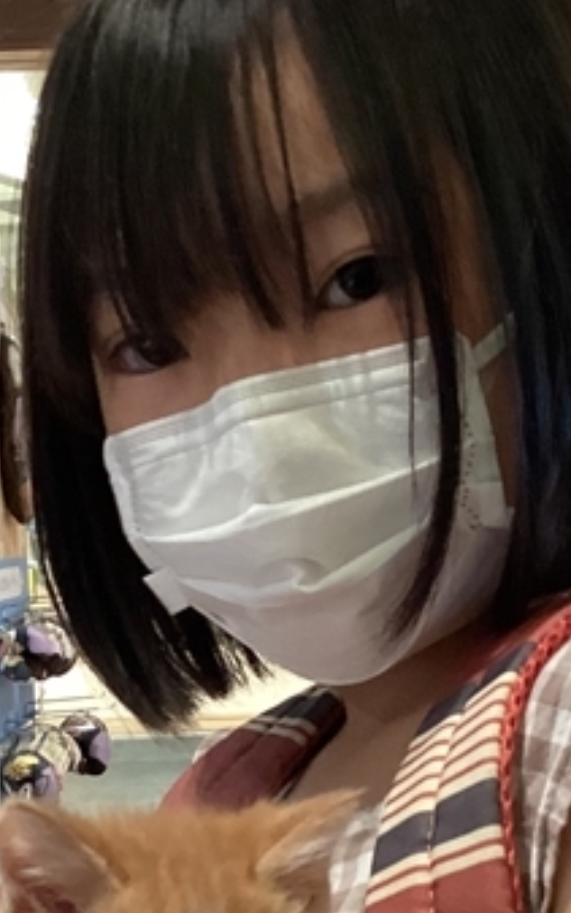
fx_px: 1940
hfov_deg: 16.7
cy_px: 826
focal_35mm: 78
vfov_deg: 25.6
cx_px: 192
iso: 250
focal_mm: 3.3
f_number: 2.4
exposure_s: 1/60
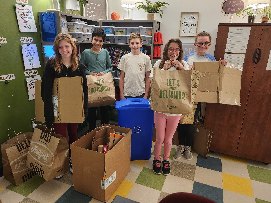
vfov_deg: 56.8
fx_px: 188
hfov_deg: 71.6
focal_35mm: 24
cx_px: 136
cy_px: 102
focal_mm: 5
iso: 640
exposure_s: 1/40
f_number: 1.8
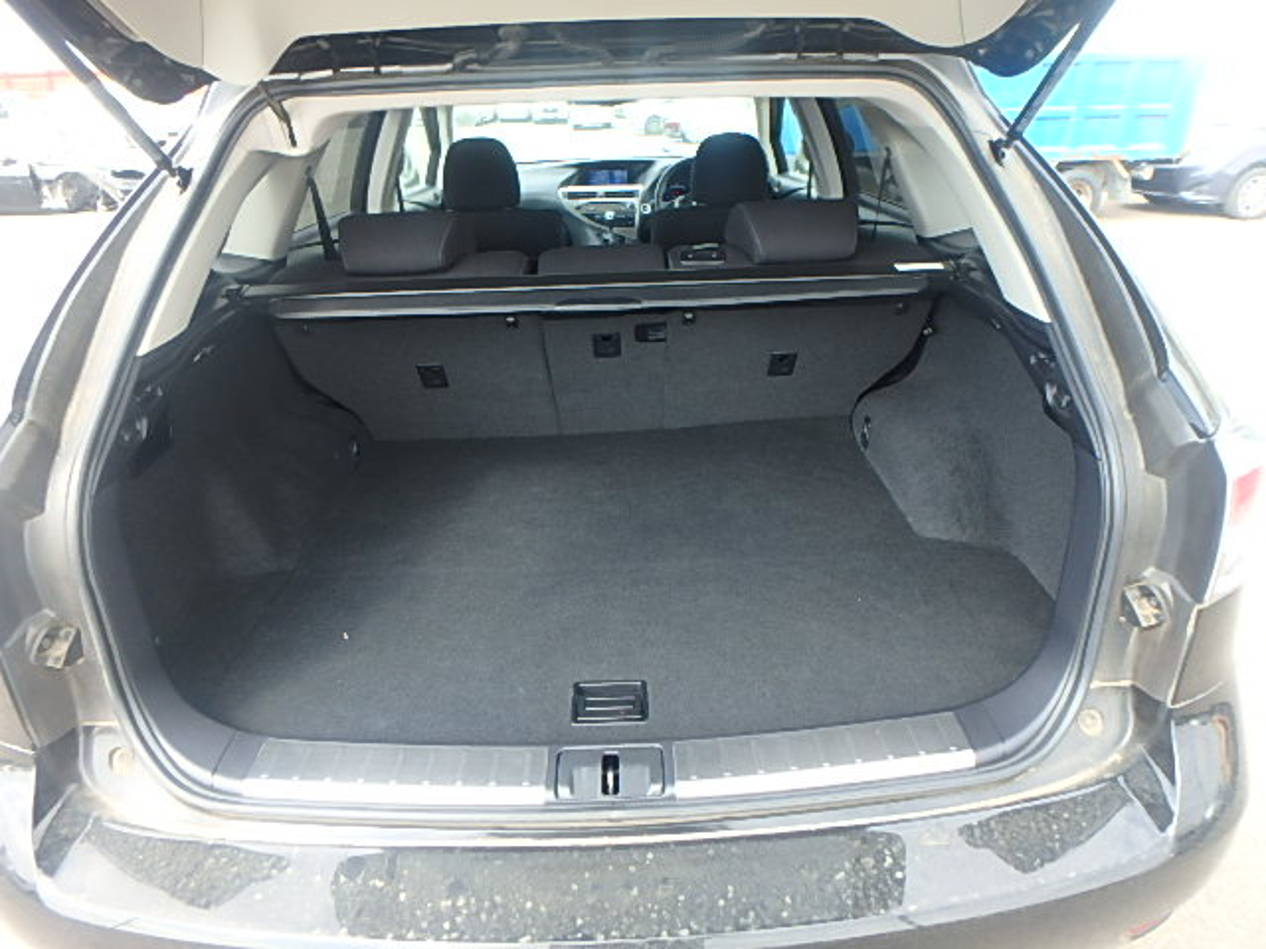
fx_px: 768
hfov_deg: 79.0
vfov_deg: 63.4
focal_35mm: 21
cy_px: 474
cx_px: 633
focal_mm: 3.7
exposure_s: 1/80
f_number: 3.5
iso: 125
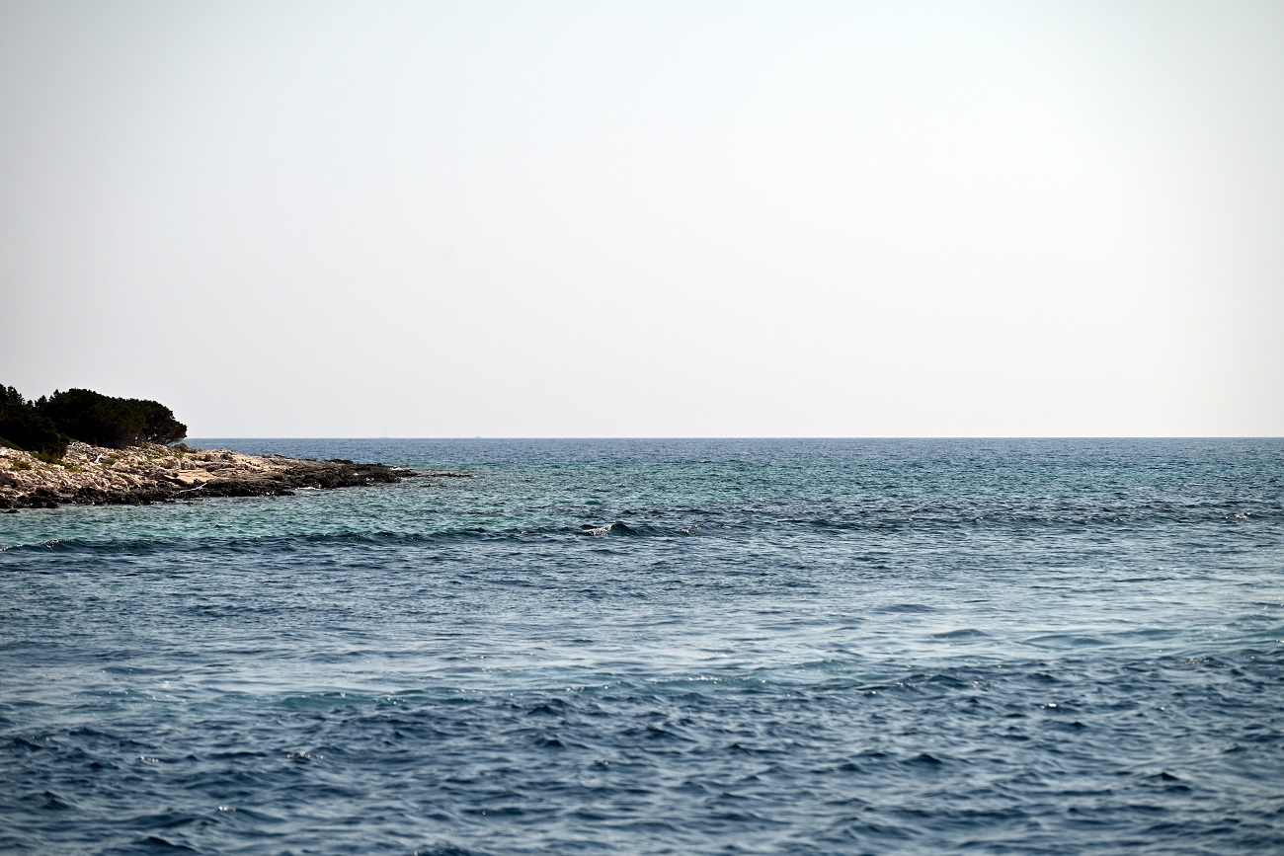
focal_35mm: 145
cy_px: 428
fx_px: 5172
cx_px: 642
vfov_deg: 9.5
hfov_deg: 14.2
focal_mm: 145
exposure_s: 1/1250
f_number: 6.3
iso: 100
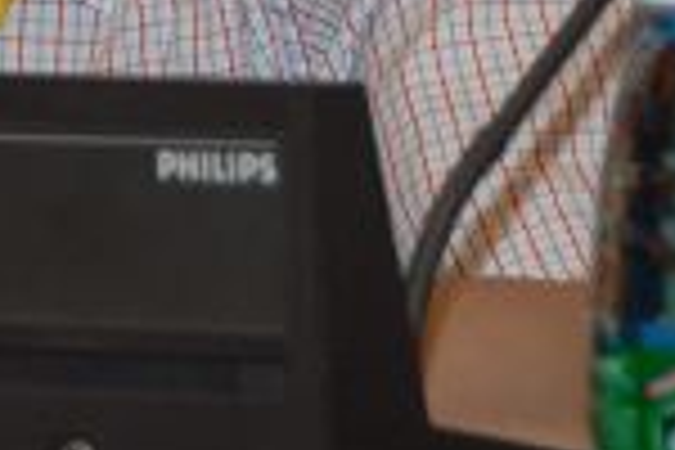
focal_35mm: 571
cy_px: -412
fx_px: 10705
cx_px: -238
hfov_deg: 3.6
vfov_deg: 2.4
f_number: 5.3
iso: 200
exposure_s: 1/60
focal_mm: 95
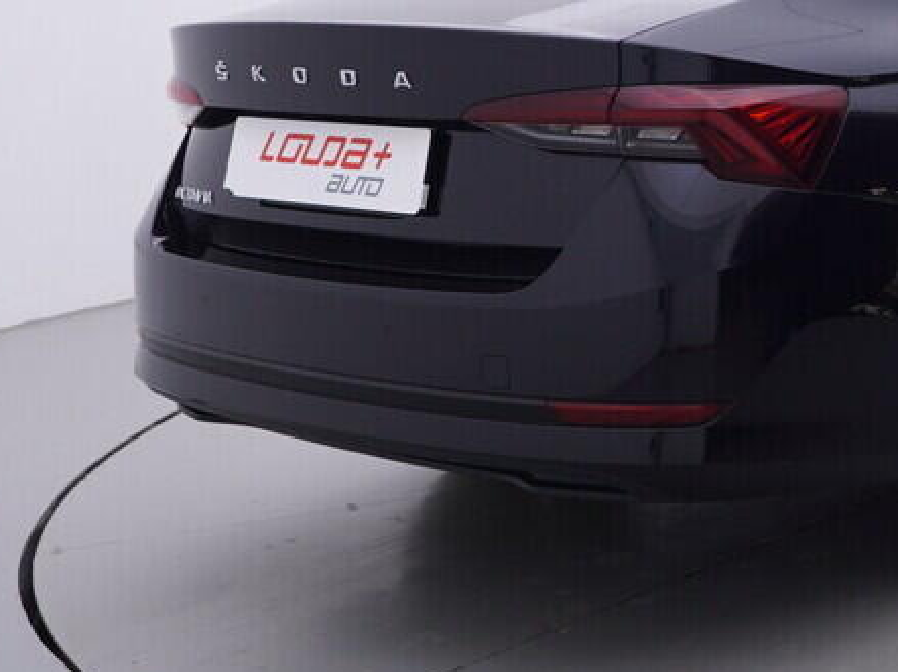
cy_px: 148
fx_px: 1830
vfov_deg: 20.6
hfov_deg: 24.4
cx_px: 1140
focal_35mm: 71
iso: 200
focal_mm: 15
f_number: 5
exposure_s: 1/80
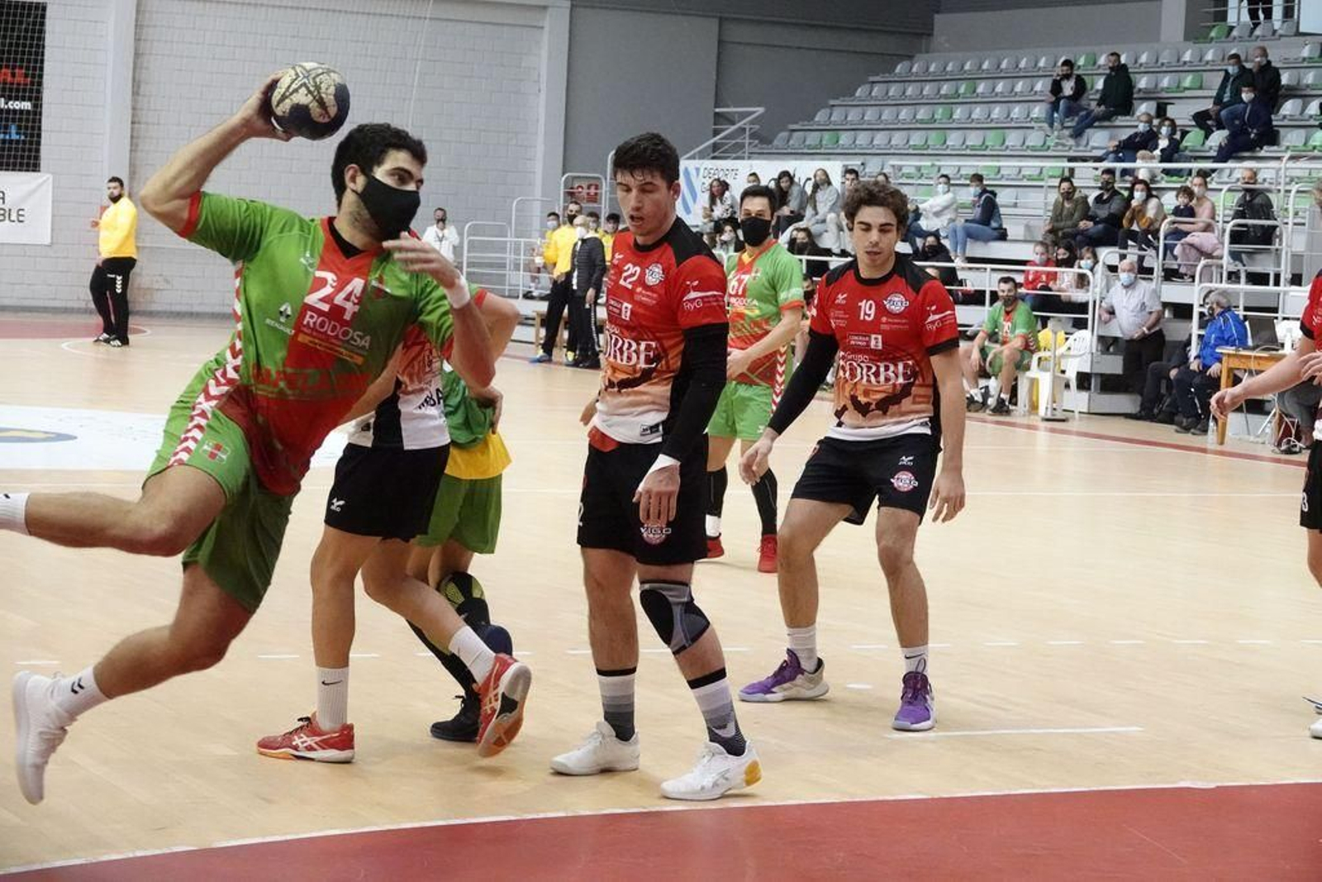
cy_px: 441
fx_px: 3232
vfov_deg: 15.5
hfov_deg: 23.1
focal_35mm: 88
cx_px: 661
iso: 5000
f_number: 3.5
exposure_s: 1/640
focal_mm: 32.39
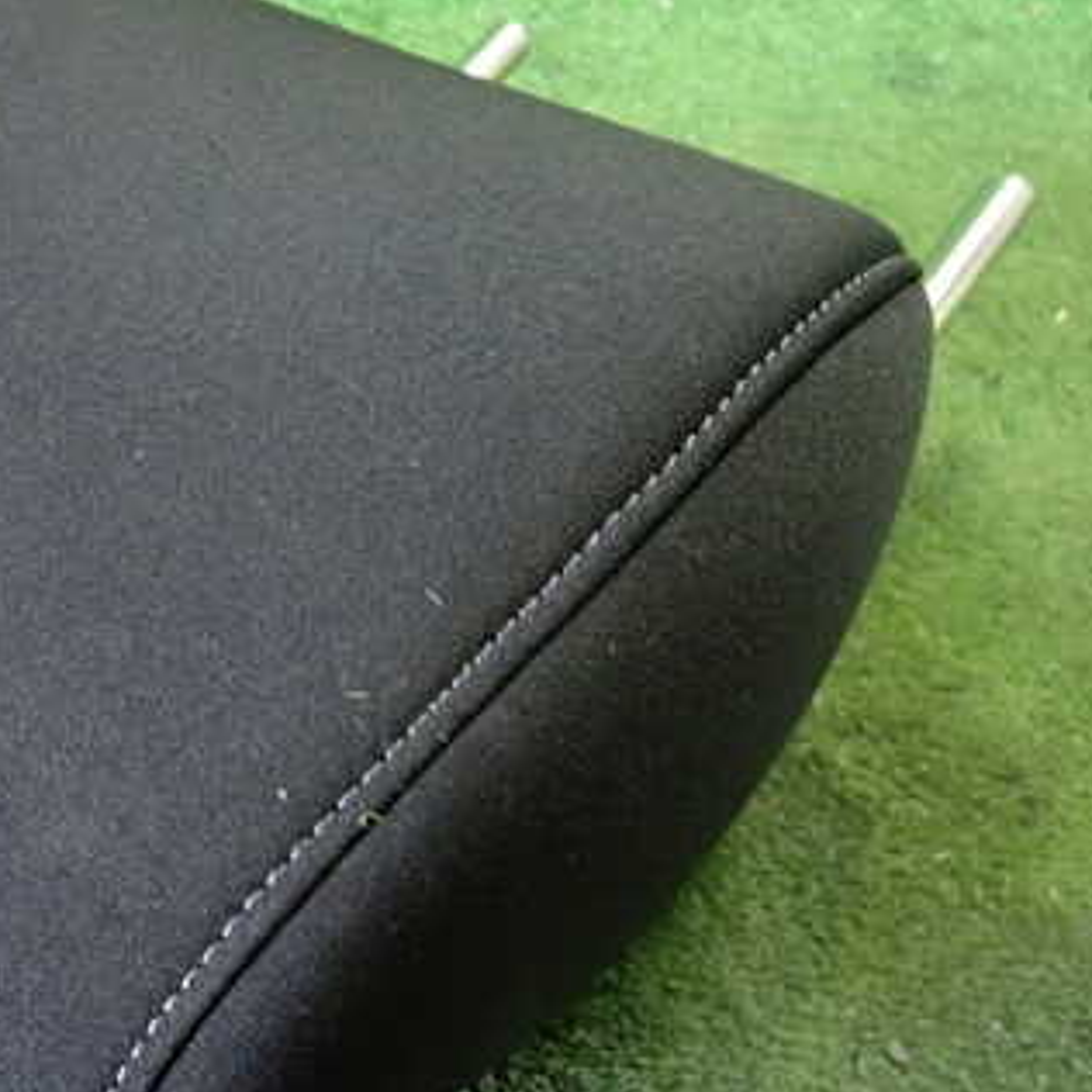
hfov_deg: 39.0
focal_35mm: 42
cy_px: 608
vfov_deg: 40.0
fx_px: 1499
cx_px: 273
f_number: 2
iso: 800
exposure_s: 1/30
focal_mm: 4.5
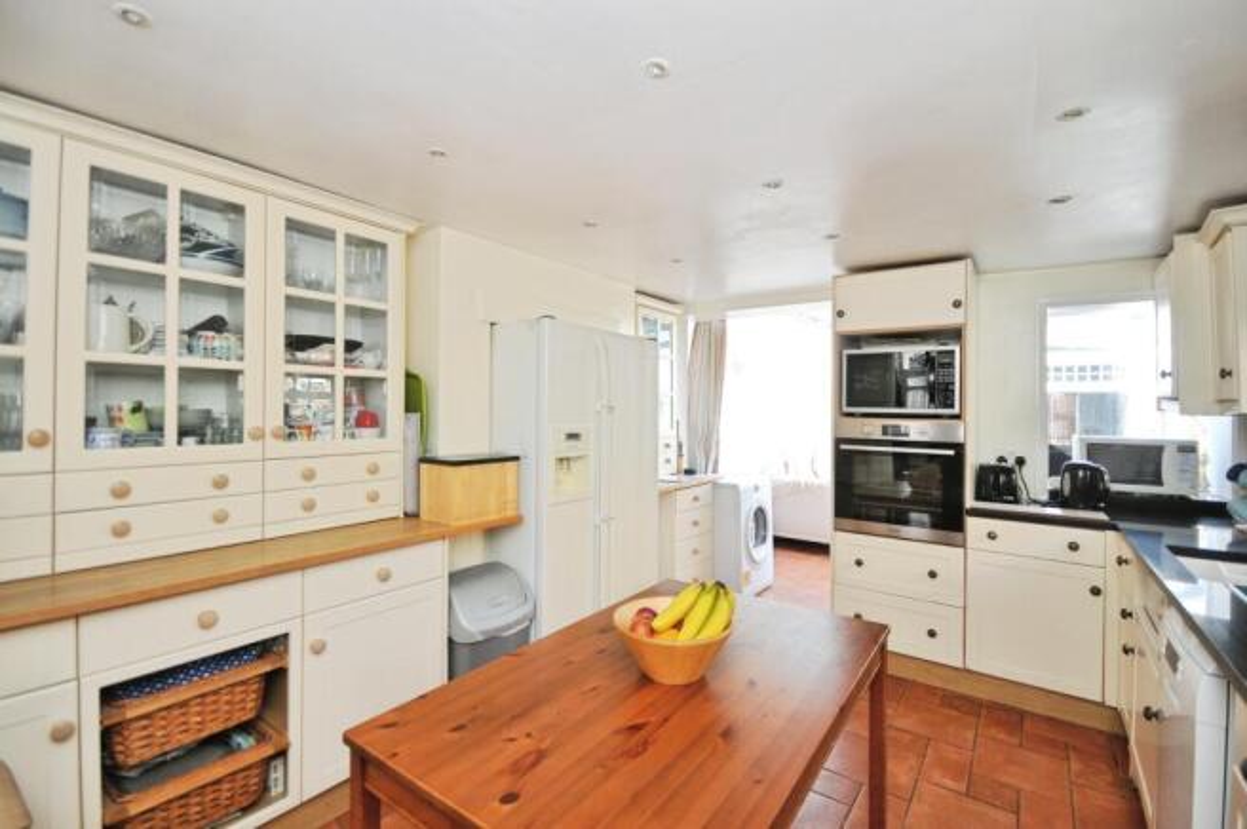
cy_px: 414
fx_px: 519
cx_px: 624
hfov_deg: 100.4
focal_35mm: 15
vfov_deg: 77.2
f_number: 5
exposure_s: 1/60
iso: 250
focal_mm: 10
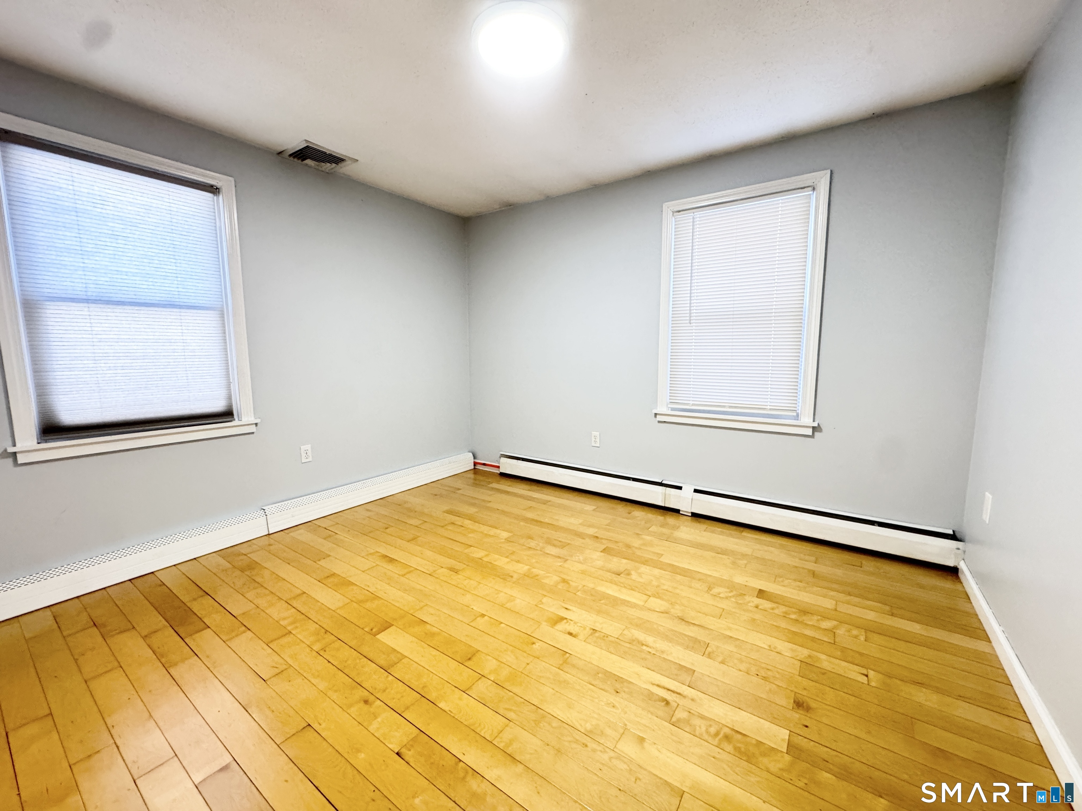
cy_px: 406
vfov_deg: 85.7
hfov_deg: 102.1
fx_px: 438
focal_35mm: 14
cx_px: 541
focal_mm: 2.22
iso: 400
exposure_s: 1/60
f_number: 2.2
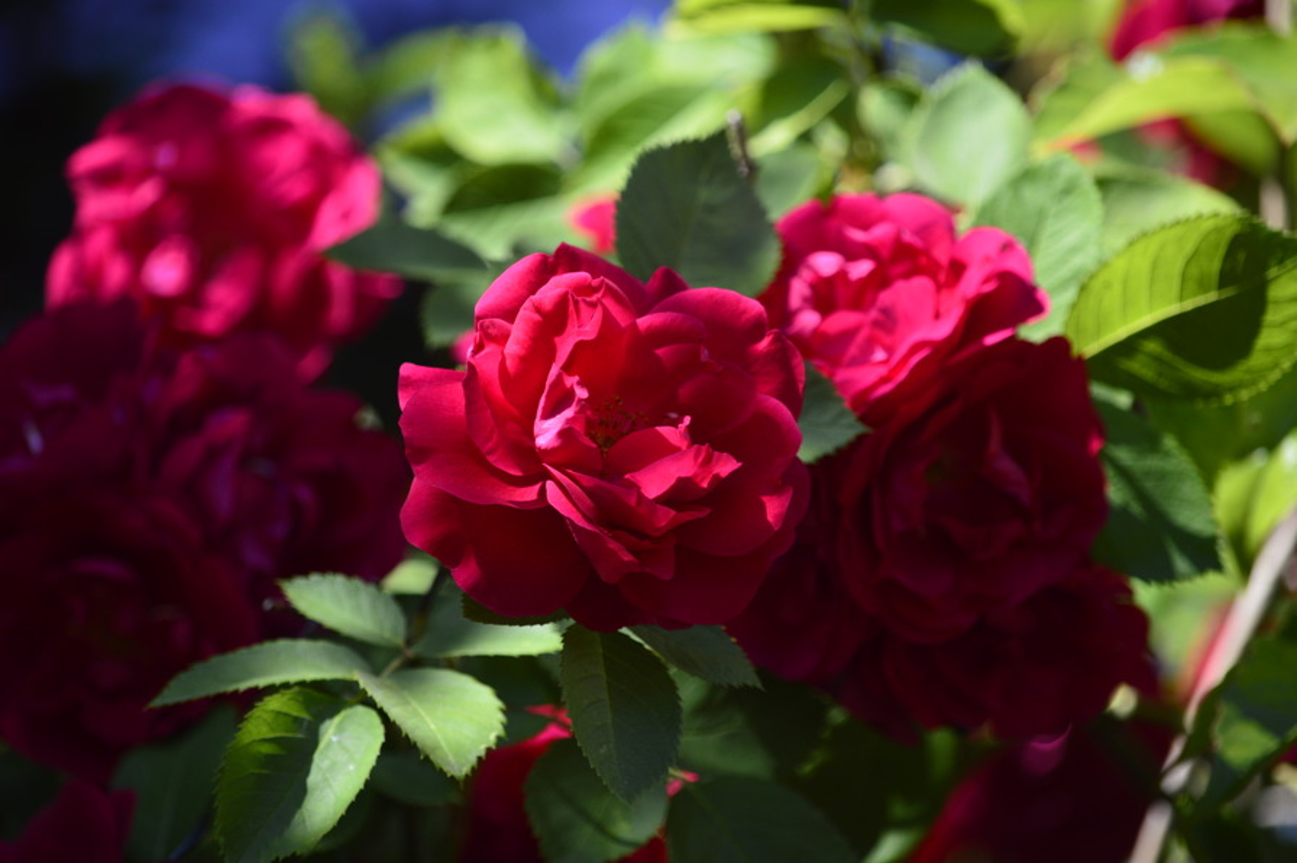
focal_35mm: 270
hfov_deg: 7.6
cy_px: 432
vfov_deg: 5.1
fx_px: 9720
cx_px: 648
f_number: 5.6
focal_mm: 180
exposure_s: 1/160
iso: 200
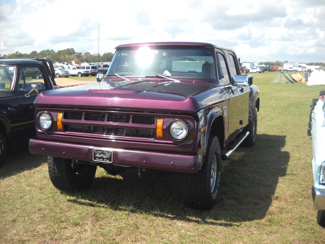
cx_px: 162
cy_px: 122
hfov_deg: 45.8
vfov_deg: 35.1
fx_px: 385
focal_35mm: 41
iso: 64
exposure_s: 1/154
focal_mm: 6.72
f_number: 5.5
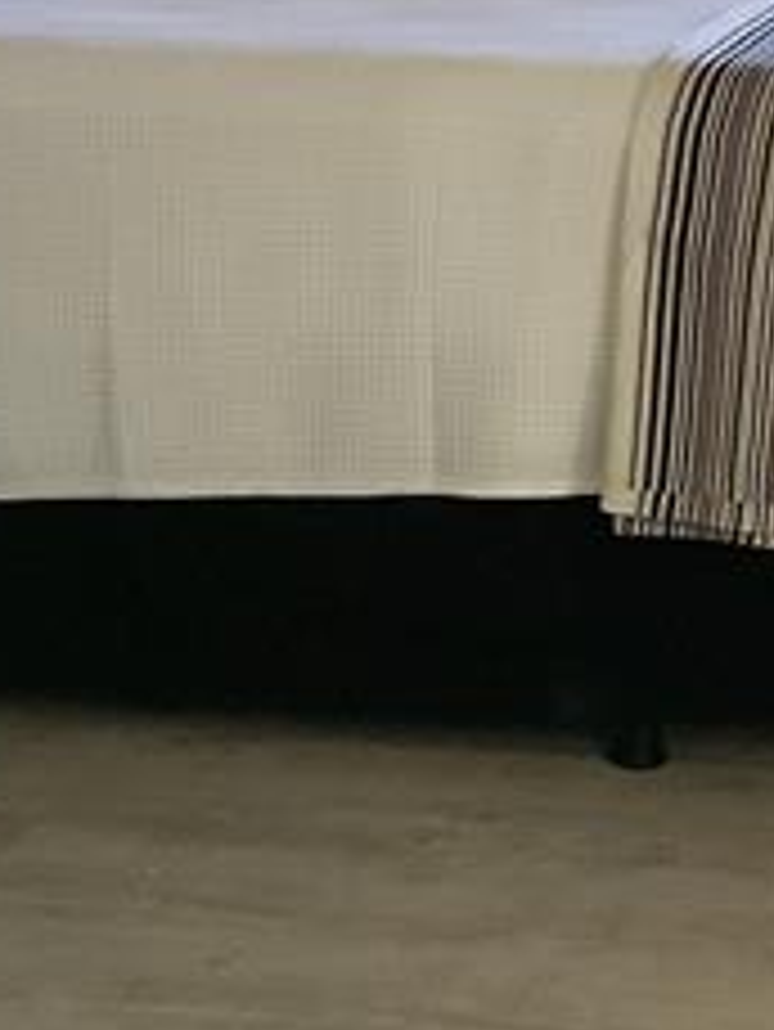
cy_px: 112
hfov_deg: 13.7
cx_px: 1017
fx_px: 3098
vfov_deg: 18.6
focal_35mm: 104
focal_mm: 3.3
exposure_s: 1/30
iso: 500
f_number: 2.4
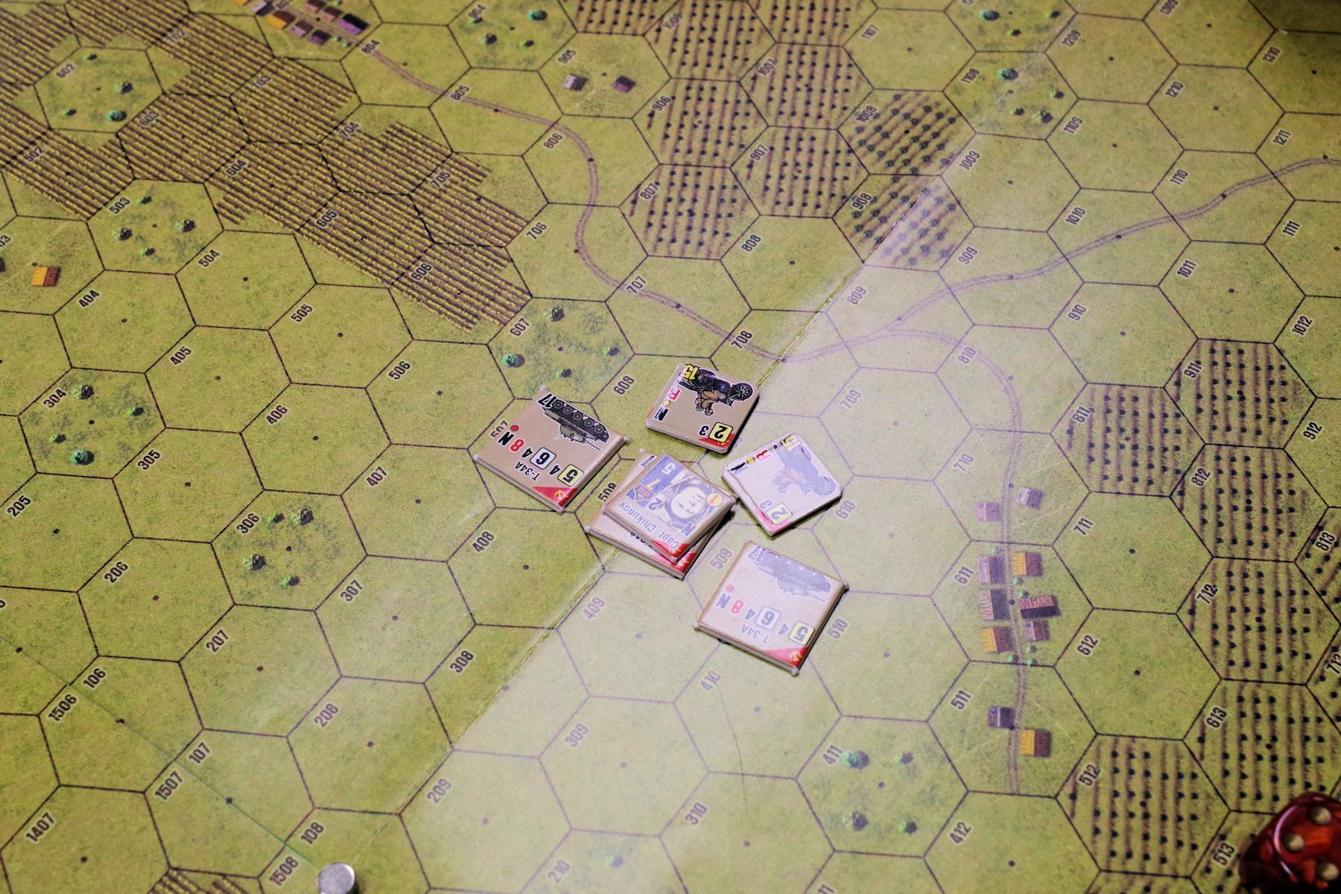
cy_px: 447
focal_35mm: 52
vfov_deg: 26.0
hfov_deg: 38.2
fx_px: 1937
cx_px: 670
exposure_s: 1/80
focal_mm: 35
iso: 1600
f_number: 8
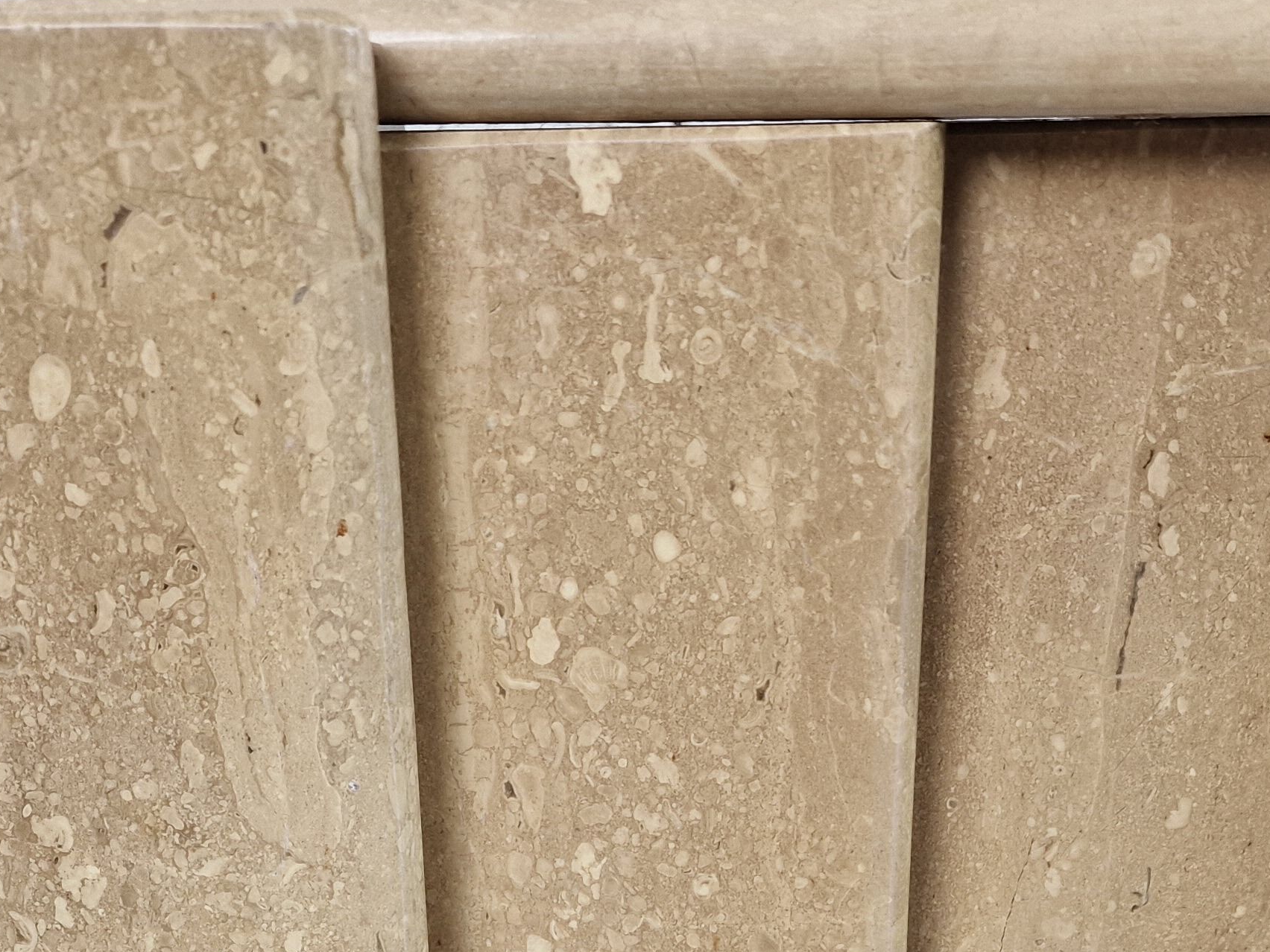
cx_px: 587
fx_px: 1981
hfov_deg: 35.5
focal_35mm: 54
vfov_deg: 25.7
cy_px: 945
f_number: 1.8
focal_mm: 6.4
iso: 160
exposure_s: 1/180
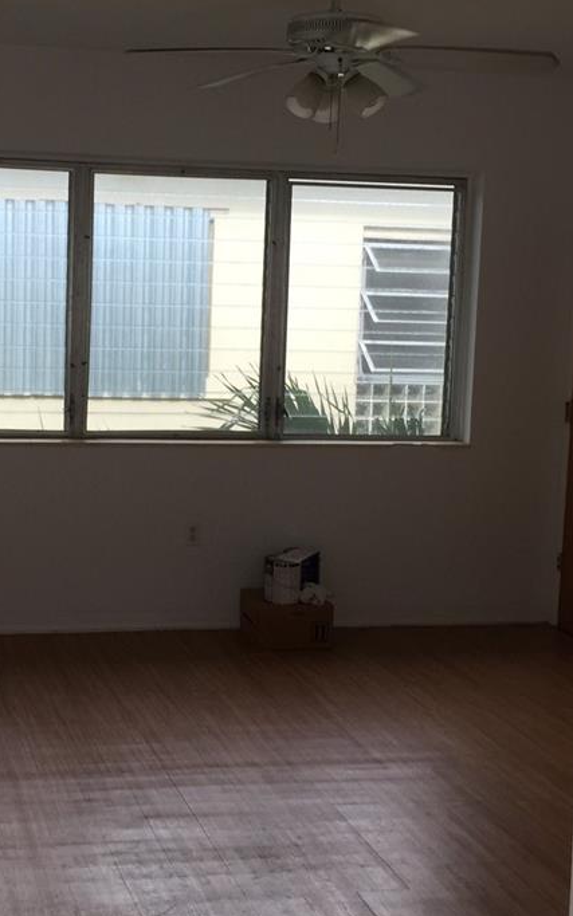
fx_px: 1349
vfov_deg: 37.5
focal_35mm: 54
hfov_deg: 23.6
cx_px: 103
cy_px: 428
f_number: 2.2
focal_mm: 4.15
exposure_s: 1/176
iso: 32
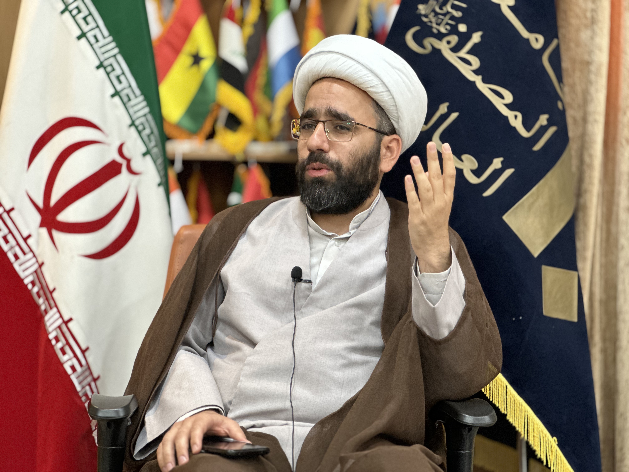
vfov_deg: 19.1
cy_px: 236
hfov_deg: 25.3
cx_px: 314
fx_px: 1399
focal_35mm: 77
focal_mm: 9
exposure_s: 1/33
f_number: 2.8
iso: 320
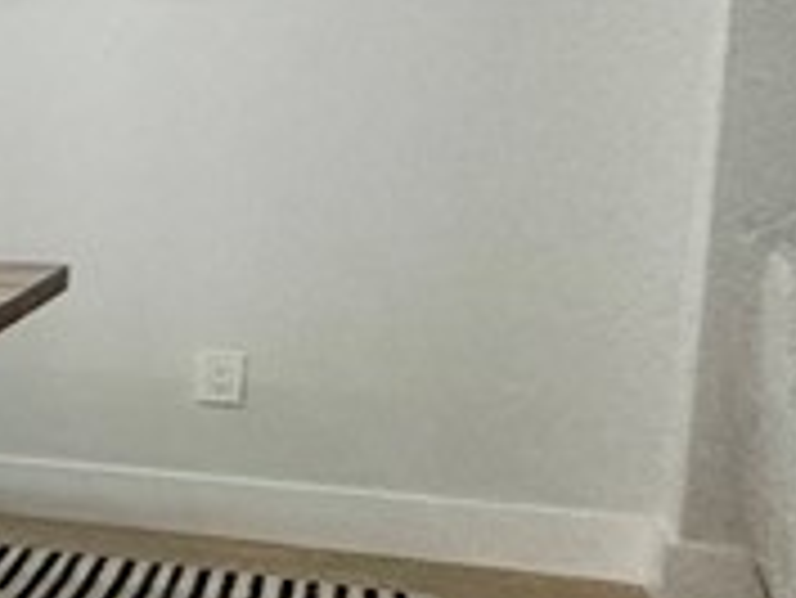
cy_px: 306
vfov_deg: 18.2
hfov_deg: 12.2
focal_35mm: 81
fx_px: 1864
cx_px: -1480
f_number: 2.2
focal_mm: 2.22
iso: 200
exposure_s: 1/120
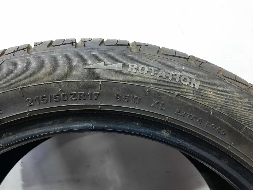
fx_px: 183
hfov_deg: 69.4
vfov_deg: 54.9
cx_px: 126
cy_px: 95
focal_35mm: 25
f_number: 2
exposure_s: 1/50
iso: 400
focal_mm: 4.6
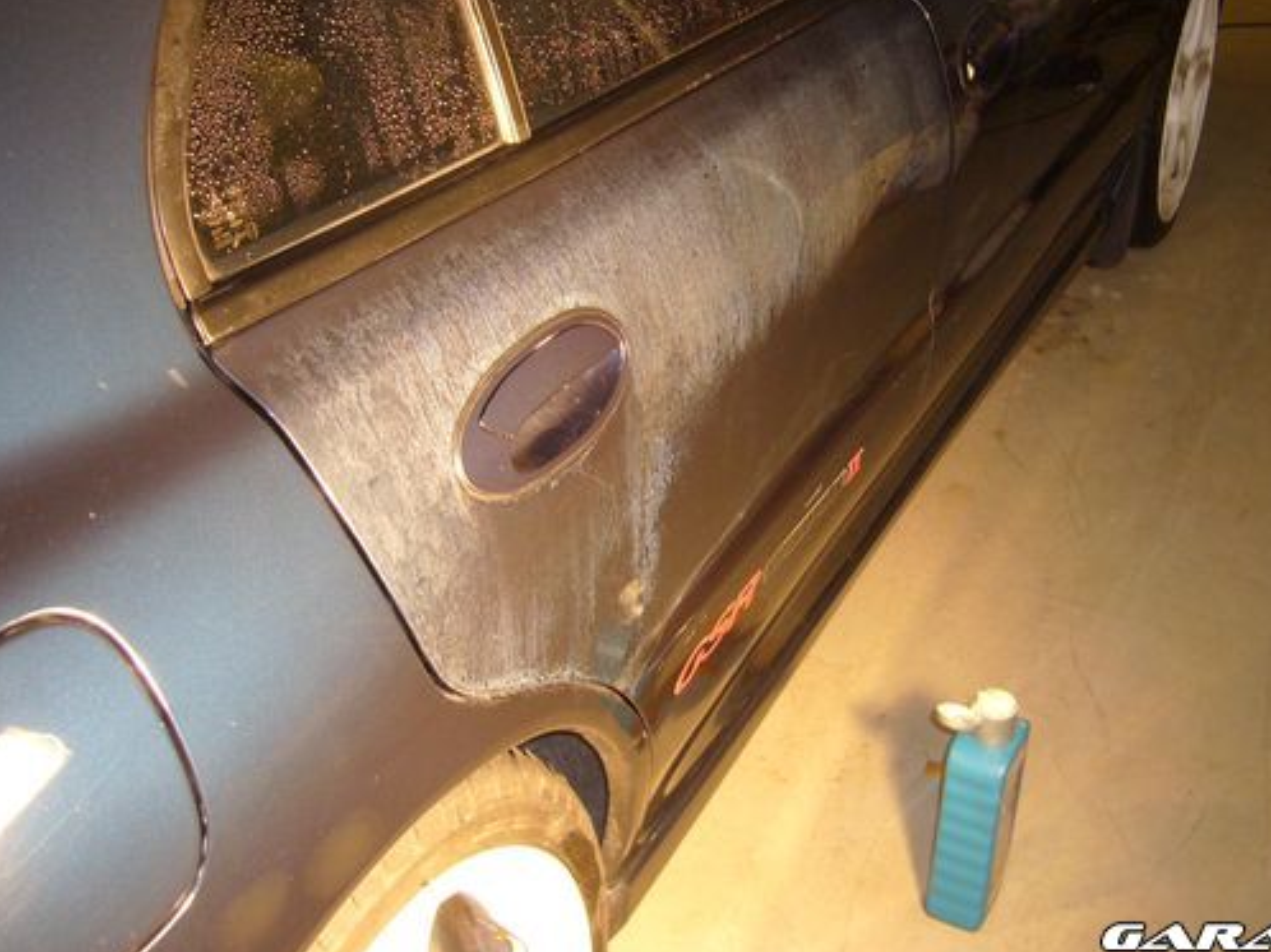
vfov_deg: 32.0
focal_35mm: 45
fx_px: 1651
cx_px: 722
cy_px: 350
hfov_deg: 42.0
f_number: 2.8
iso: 80
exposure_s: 1/8
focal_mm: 5.8
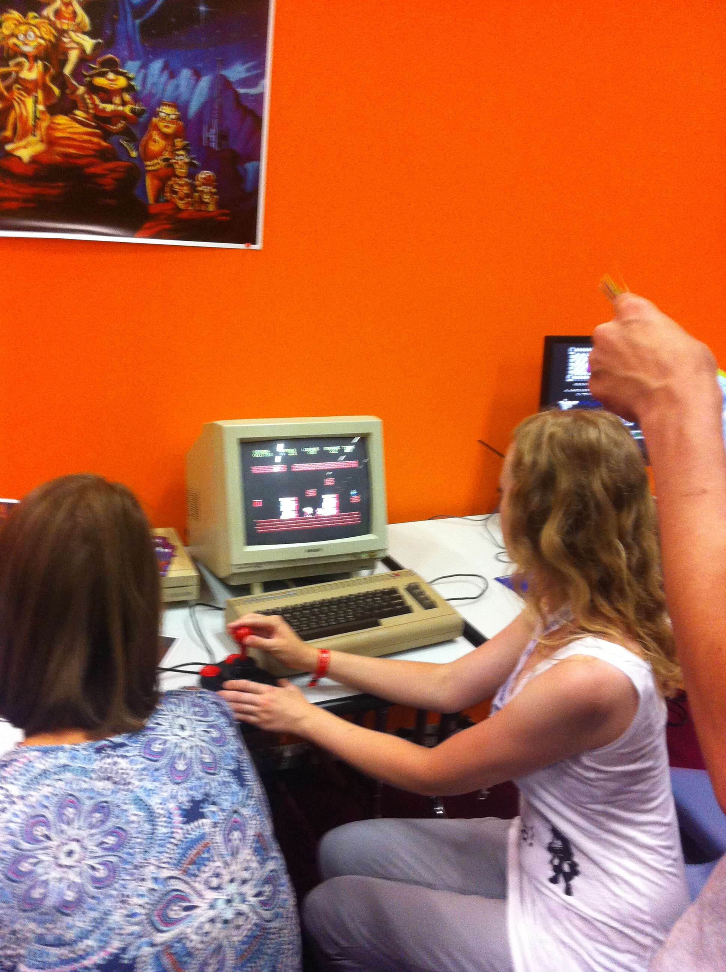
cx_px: 363
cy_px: 486
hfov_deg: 40.6
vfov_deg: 52.7
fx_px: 981
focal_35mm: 35
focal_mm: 3.85
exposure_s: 1/15
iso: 250
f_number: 2.8
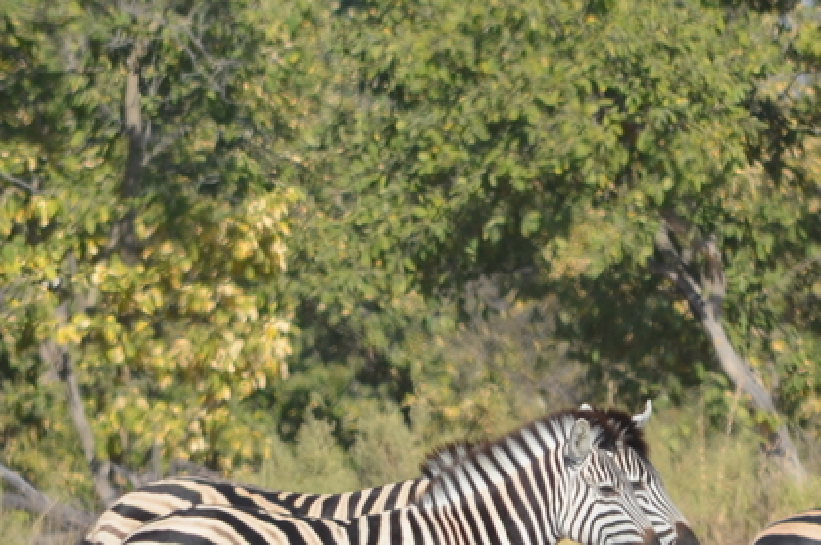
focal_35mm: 1375
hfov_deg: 1.5
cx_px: 717
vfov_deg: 1.0
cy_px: 314
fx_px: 31309
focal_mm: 300
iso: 200
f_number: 7.1
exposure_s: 1/800
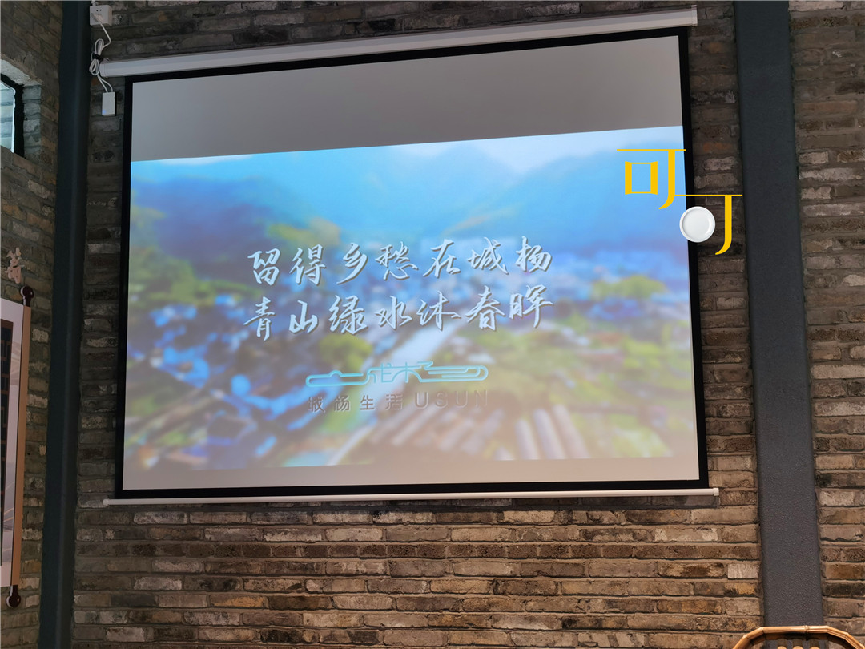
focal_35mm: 54
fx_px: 1349
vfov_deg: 27.0
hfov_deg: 35.5
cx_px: 432
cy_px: 324
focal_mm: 5.56
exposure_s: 1/100
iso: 50
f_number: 1.6
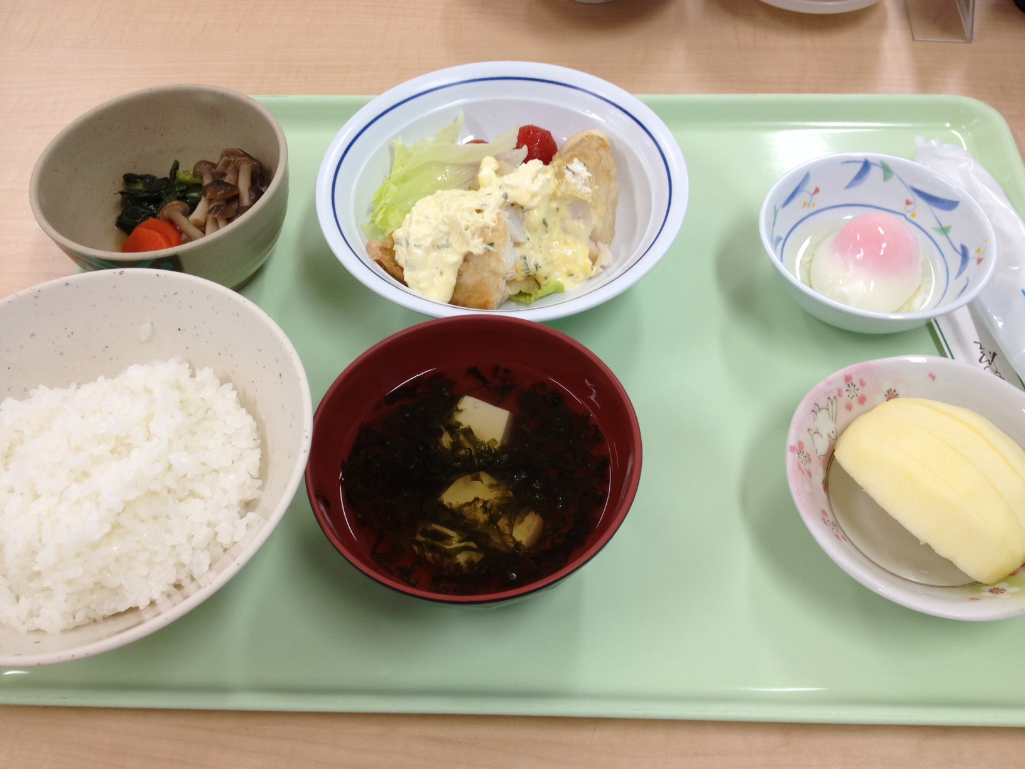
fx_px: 1036
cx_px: 512
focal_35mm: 35
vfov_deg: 40.7
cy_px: 384
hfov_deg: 52.6
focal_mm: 4.28
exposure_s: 1/40
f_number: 2.4
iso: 64
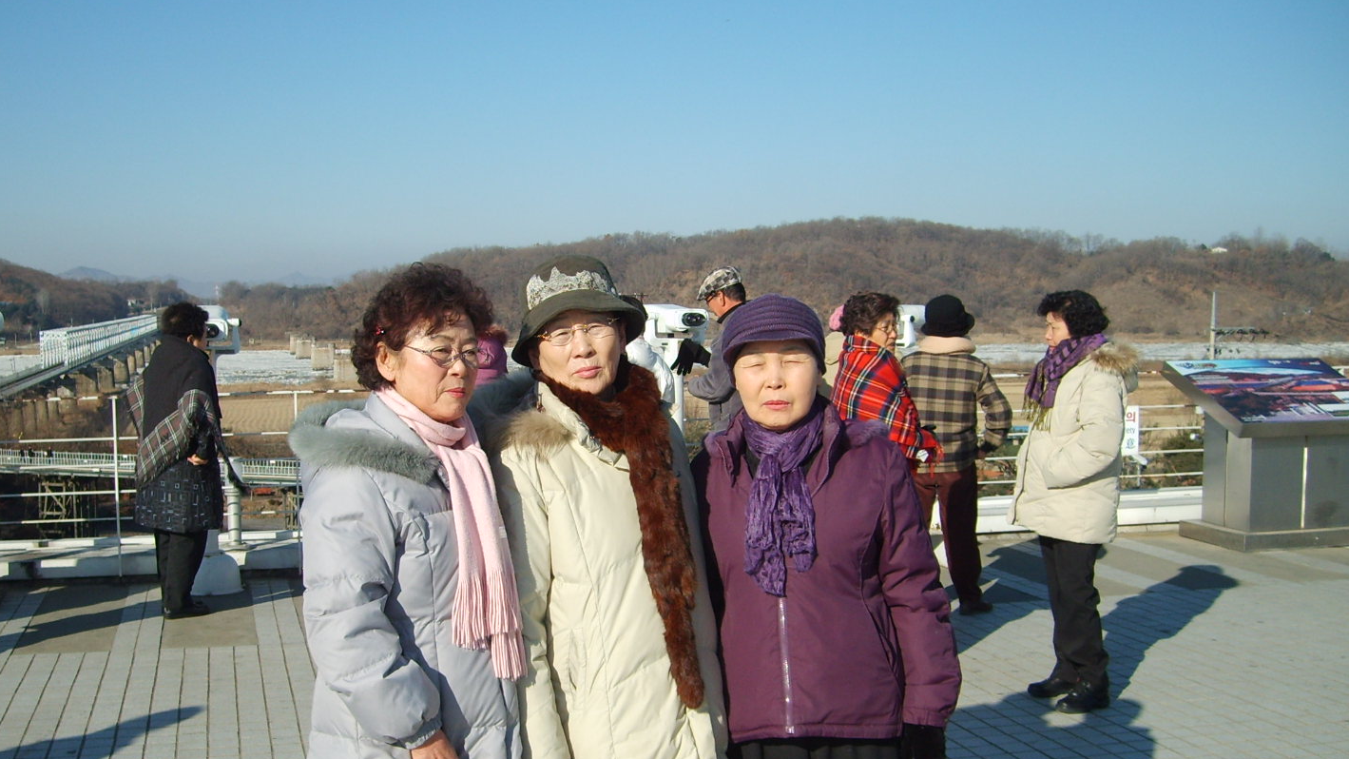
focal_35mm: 43
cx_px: 590
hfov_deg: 47.3
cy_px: 444
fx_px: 1538
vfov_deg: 27.7
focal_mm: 5.8
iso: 50
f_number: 7.1
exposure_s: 1/180
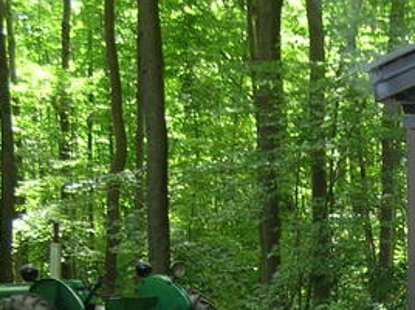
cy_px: 450
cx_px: 675
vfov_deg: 10.2
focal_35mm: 141
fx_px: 1687
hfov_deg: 13.0
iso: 50
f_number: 2.8
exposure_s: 1/30
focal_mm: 6.9
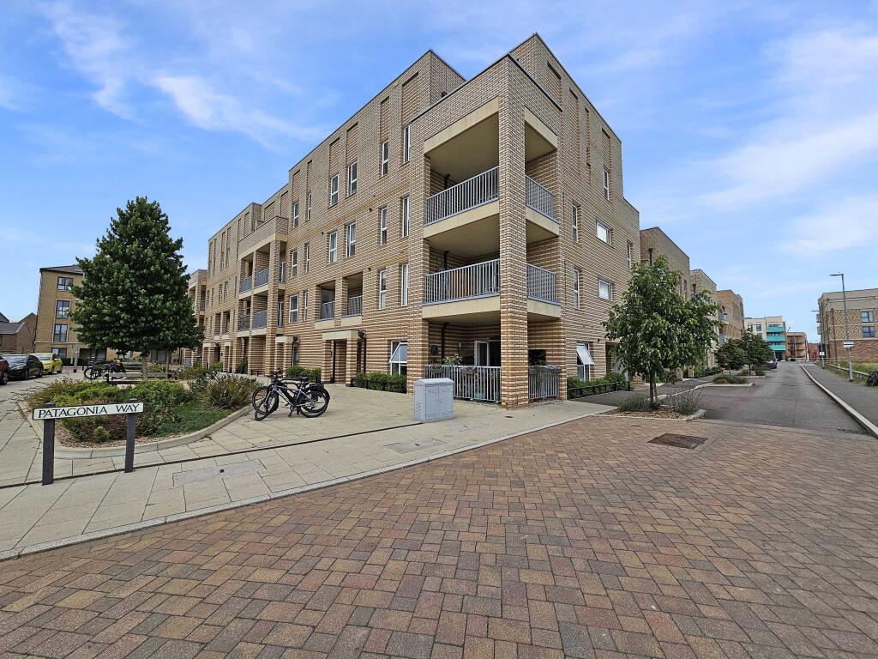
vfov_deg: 89.9
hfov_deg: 106.2
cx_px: 439
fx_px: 330
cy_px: 330
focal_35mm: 13
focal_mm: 2.2
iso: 50
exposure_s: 1/2643
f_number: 2.2
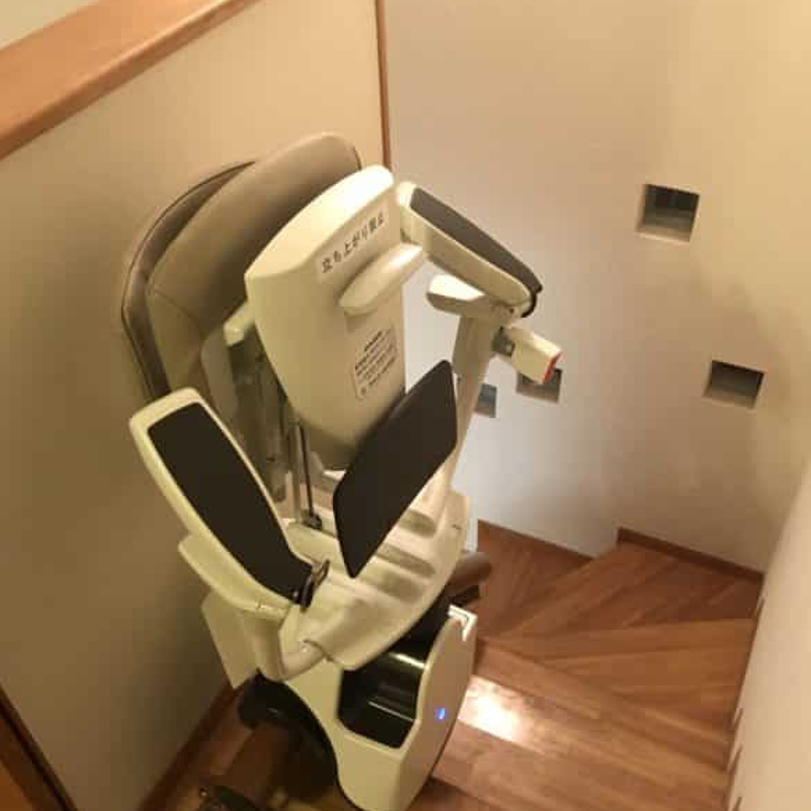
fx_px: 901
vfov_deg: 48.2
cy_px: 474
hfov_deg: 48.4
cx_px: 394
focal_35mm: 34
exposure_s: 1/7
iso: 80
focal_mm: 3.99
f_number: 1.8
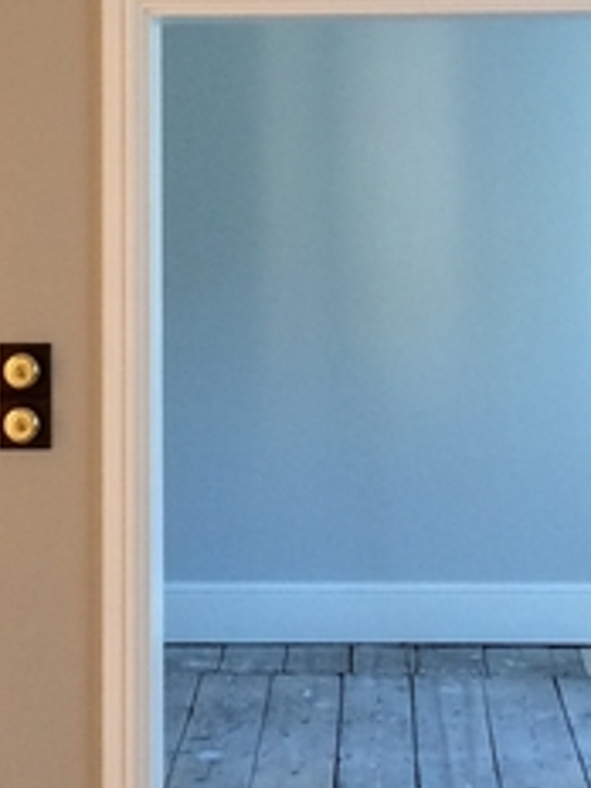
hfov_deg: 14.8
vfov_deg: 19.4
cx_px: 285
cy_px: 132
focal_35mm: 100
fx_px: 2276
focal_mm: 4.15
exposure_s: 1/33
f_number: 2.2
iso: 125
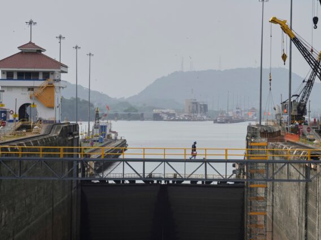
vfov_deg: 5.7
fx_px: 2401
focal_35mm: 259
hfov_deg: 7.6
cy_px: 120
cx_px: 172
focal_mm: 159
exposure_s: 1/1600
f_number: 9
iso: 500
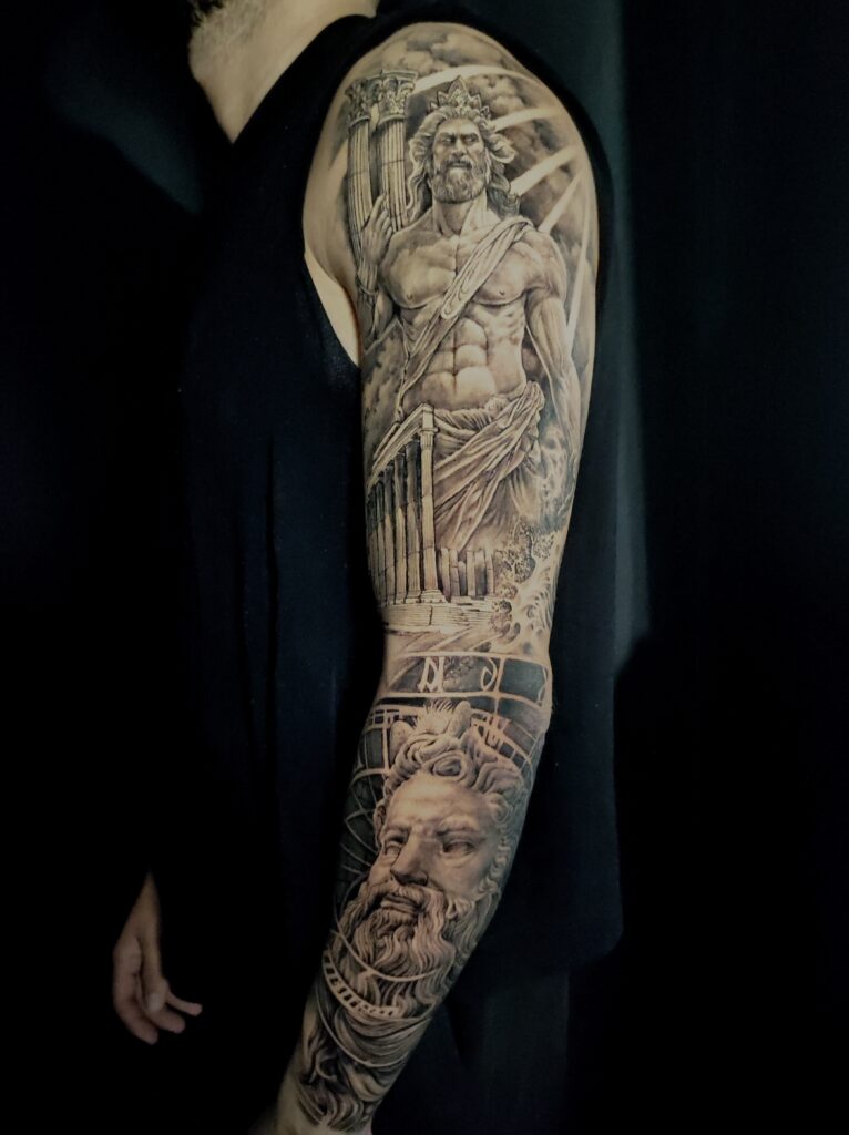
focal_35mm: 25
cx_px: 424
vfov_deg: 69.4
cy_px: 568
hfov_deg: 54.8
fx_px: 819
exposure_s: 1/13
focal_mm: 4.7
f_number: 1.79
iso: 9048
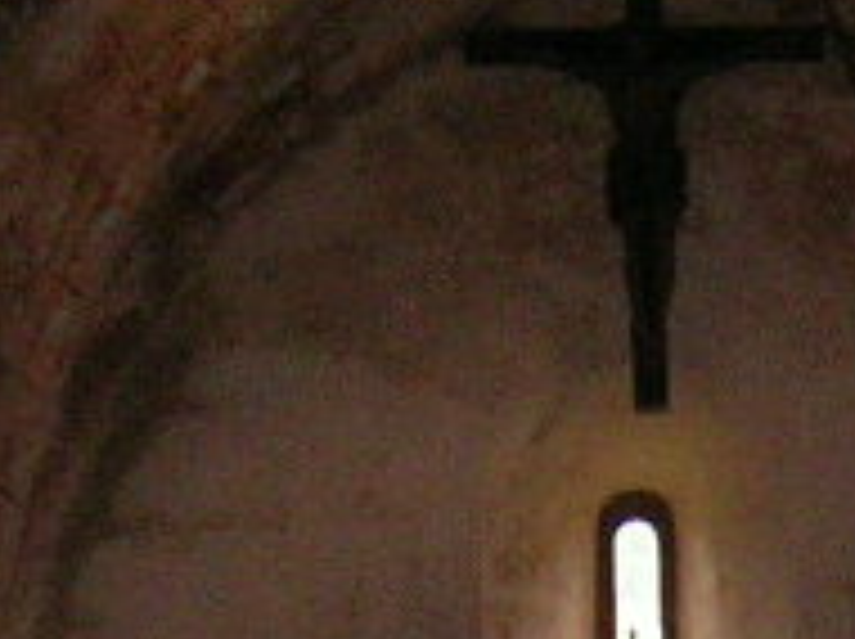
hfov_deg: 10.4
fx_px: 4662
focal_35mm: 189
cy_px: 1516
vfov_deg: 7.4
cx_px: 927
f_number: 2.8
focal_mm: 5.4
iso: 200
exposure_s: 1/60.1
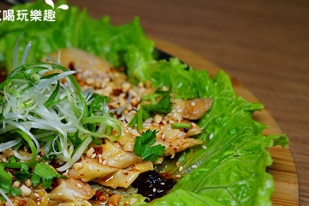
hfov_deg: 29.6
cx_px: 133
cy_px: 141
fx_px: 583
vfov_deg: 19.9
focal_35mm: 68
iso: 1000
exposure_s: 1/60
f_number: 4.5
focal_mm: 48
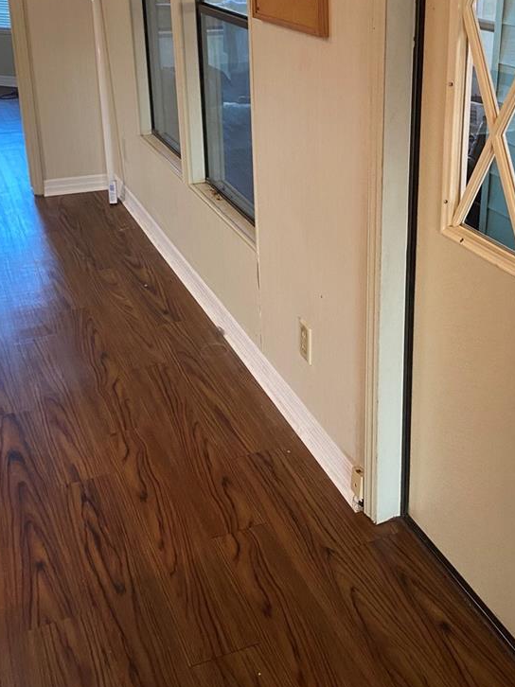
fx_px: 853
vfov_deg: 43.2
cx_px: 339
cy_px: 222
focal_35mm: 43
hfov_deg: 33.3
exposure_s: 1/60
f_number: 1.8
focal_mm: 4.25
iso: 400
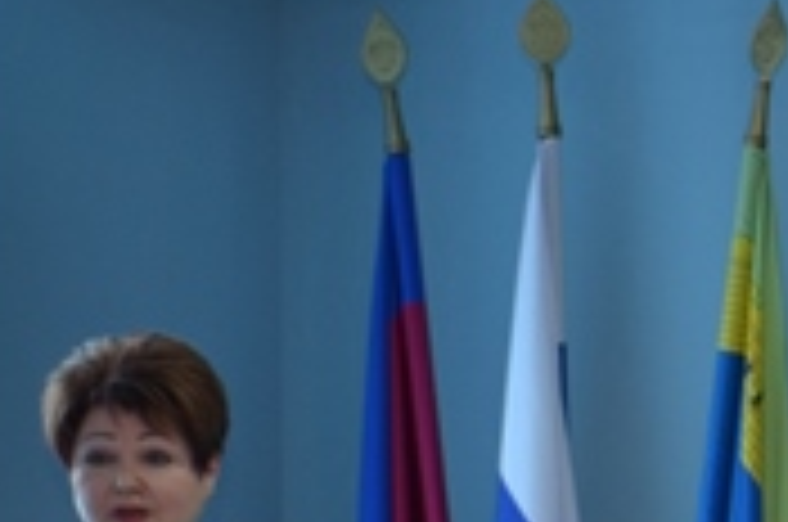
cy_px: 459
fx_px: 4195
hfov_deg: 10.0
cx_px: 1535
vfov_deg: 7.1
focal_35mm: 192
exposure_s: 1/60
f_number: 4
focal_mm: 28
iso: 250
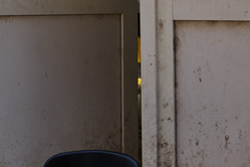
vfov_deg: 6.1
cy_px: 98
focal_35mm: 226
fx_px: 1569
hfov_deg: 8.7
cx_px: 452
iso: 100
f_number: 5.6
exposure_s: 1/320
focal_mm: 55
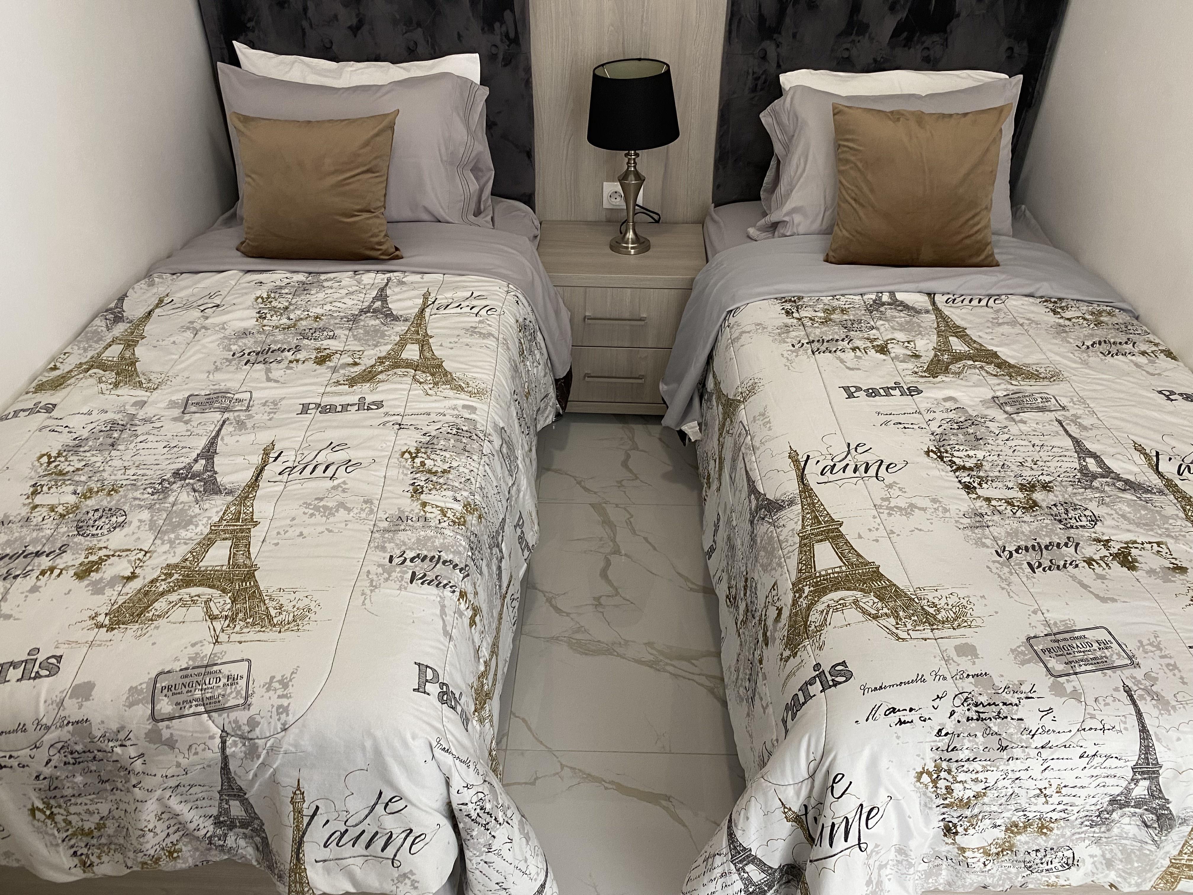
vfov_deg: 53.1
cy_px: 448
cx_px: 596
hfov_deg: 67.3
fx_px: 896
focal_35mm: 26
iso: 160
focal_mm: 4.25
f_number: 1.8
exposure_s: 1/50
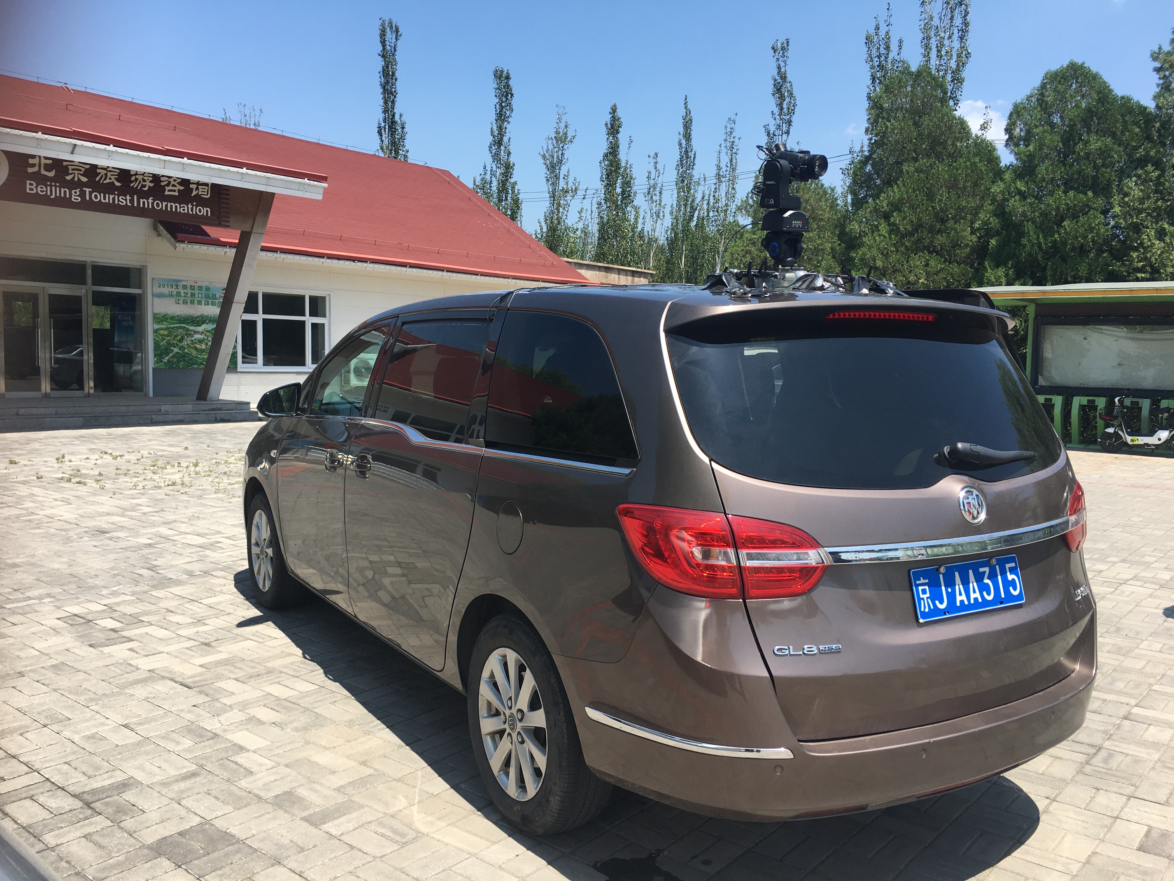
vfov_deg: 48.2
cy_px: 440
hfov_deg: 61.7
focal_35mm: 29
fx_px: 984
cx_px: 587
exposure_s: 1/938
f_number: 2.2
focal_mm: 4.15
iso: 25
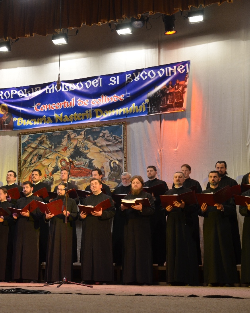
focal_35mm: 54
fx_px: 497
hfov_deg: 27.9
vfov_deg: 34.9
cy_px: 156
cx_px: 67
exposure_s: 1/100
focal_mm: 25
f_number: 4
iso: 500
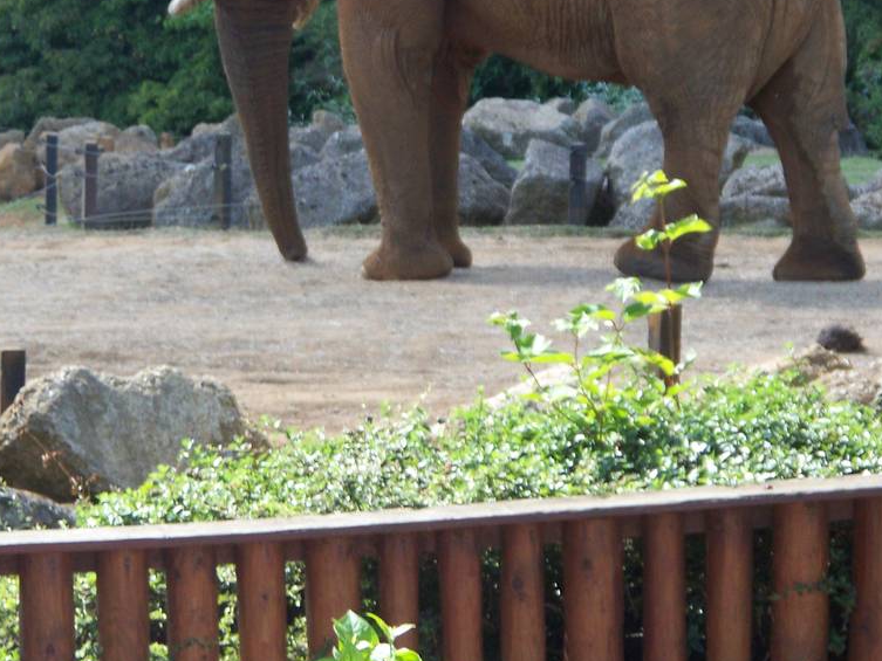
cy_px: 48
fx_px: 7416
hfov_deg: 6.8
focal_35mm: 291
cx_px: 118
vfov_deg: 5.1
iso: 100
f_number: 4.4
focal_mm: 28.83
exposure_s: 1/125
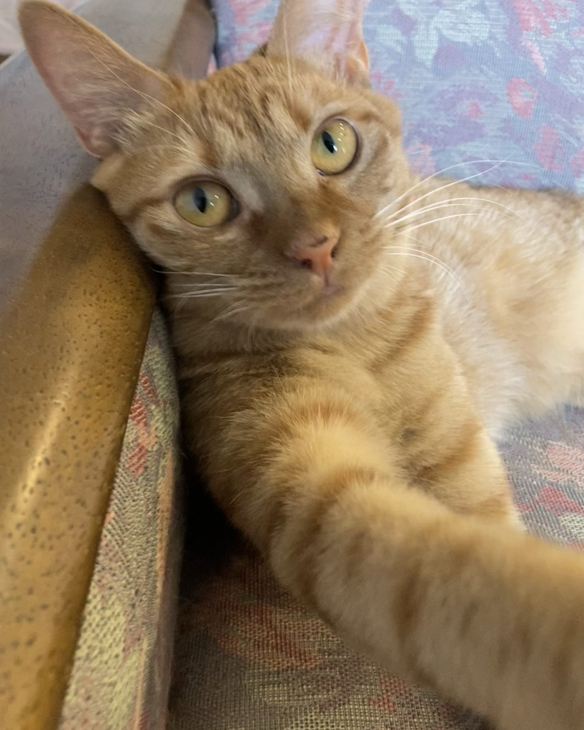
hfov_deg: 48.5
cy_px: 339
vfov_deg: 58.7
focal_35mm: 30
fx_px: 648
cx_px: 285
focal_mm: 3.99
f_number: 1.8
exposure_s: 1/30
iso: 400
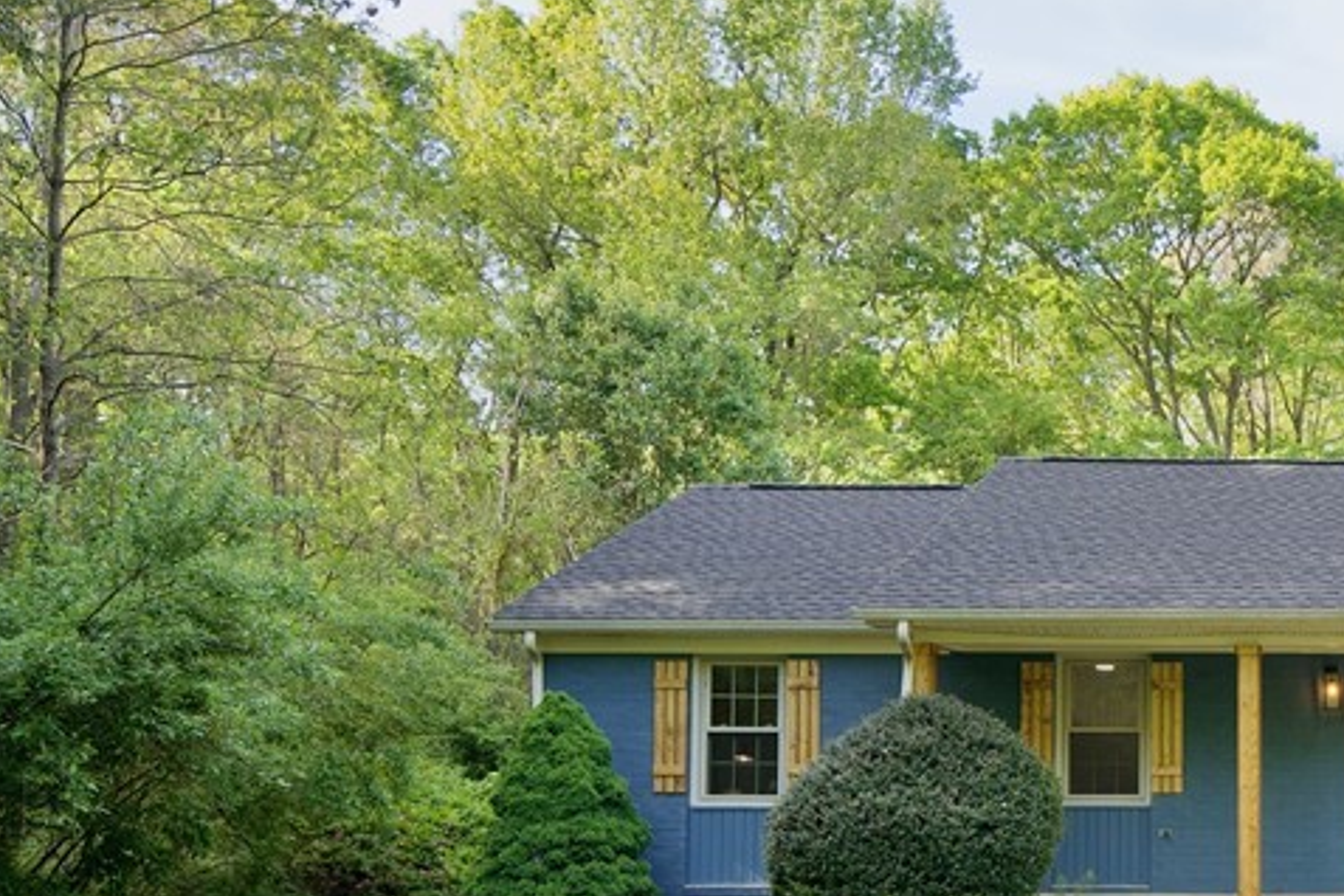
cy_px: 687
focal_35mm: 41
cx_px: 1420
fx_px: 1531
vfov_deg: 31.9
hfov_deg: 40.0
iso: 250
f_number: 8
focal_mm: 18
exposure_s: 1/80
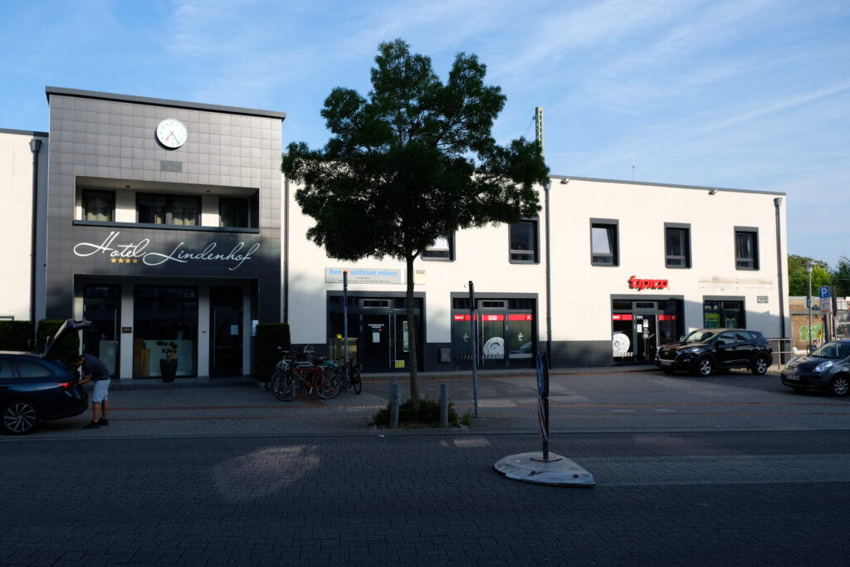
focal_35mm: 31
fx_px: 732
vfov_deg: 42.3
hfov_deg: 60.3
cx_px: 425
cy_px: 284
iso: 200
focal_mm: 20.5
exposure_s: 1/480
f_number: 5.6
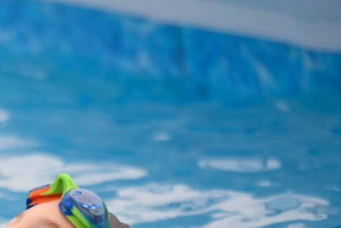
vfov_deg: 2.3
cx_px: -94
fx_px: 5656
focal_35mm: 597
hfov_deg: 3.4
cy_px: 277
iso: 200
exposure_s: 1/500
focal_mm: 200
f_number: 2.8
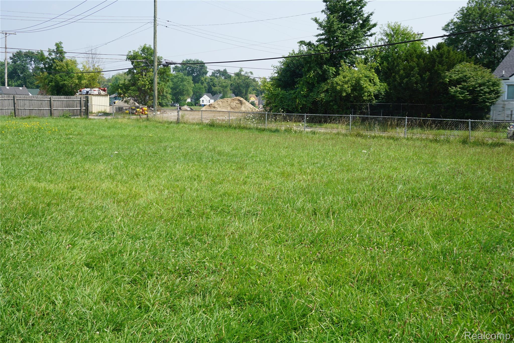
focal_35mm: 34
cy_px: 172
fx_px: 493
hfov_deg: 55.1
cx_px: 257
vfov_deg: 38.4
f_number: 10
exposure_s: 1/100
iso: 100
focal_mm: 23
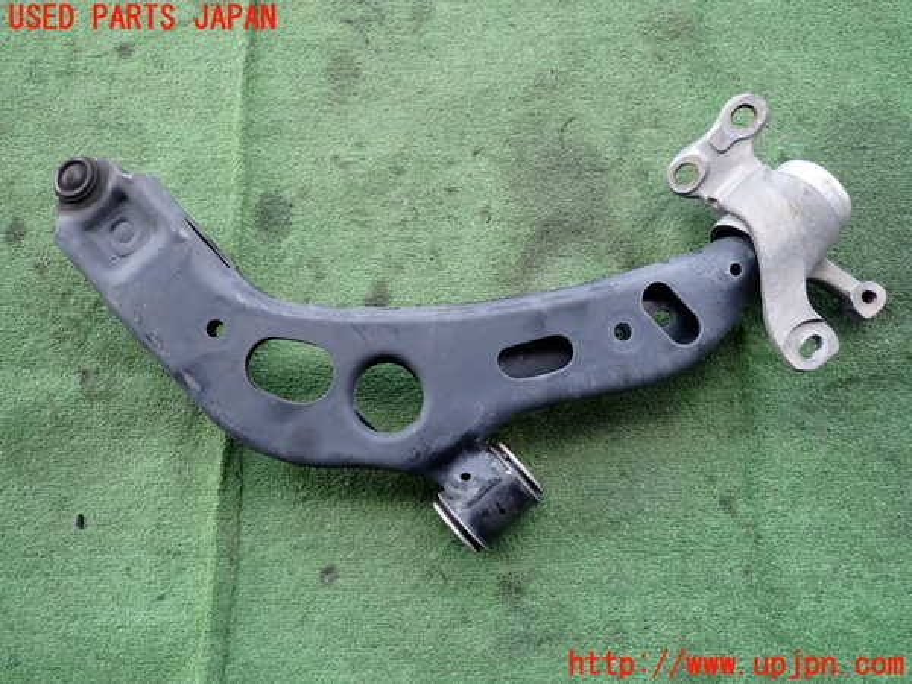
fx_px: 659
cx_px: 456
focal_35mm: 25
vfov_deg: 54.9
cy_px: 342
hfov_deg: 69.4
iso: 100
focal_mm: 4.5
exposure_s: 1/125
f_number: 2
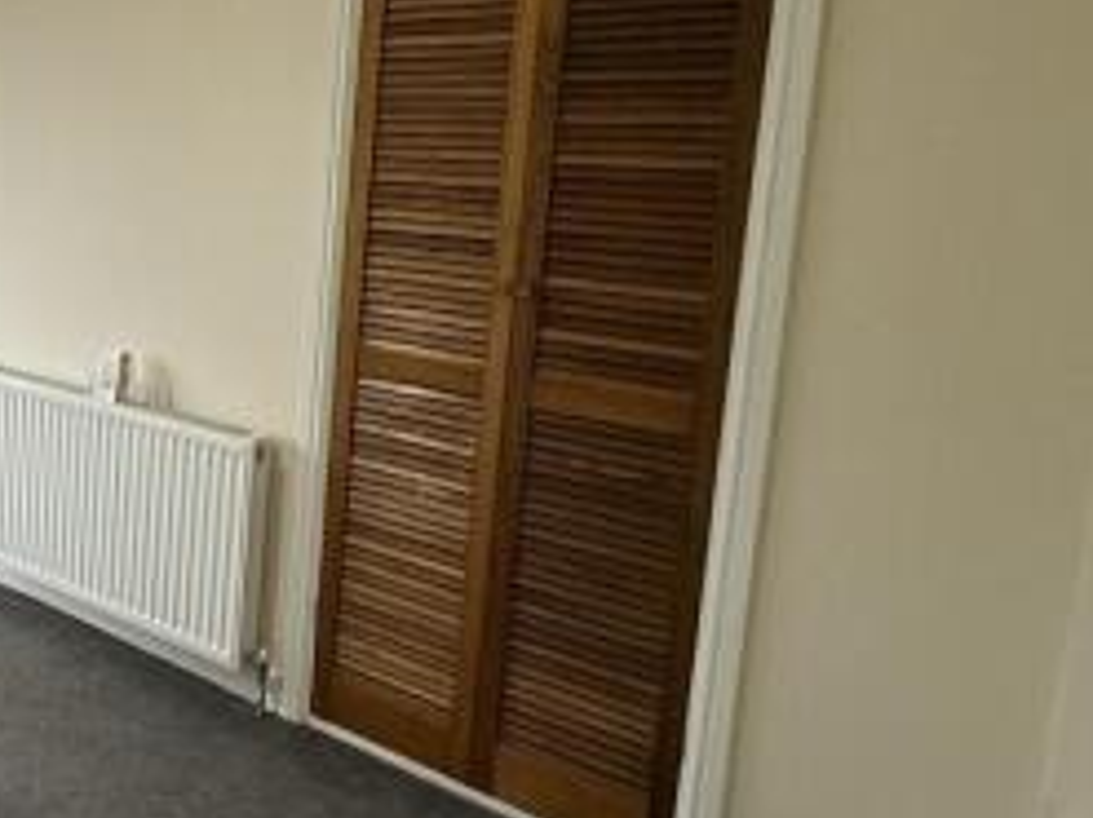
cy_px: 237
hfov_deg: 41.6
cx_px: -157
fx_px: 1041
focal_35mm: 33
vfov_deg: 42.0
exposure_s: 1/100
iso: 320
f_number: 2.2
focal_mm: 2.22
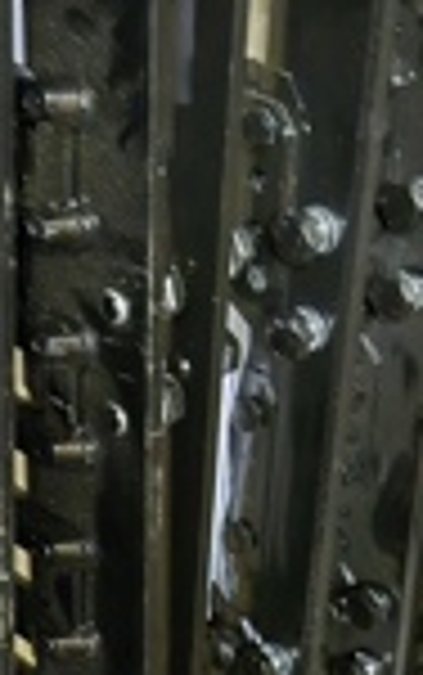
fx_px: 1197
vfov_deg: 31.5
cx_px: 162
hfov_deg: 20.0
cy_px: 351
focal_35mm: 65
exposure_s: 1/17
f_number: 1.8
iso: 3200
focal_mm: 5.4
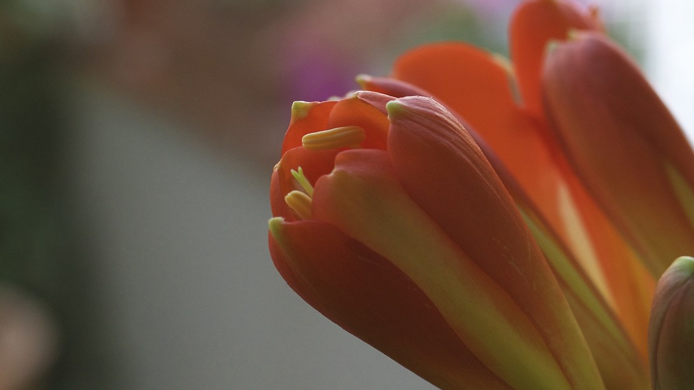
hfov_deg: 13.1
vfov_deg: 7.5
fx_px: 2981
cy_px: 386
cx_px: 704
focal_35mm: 162
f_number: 8
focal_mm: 70
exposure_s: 1/80
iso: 1000
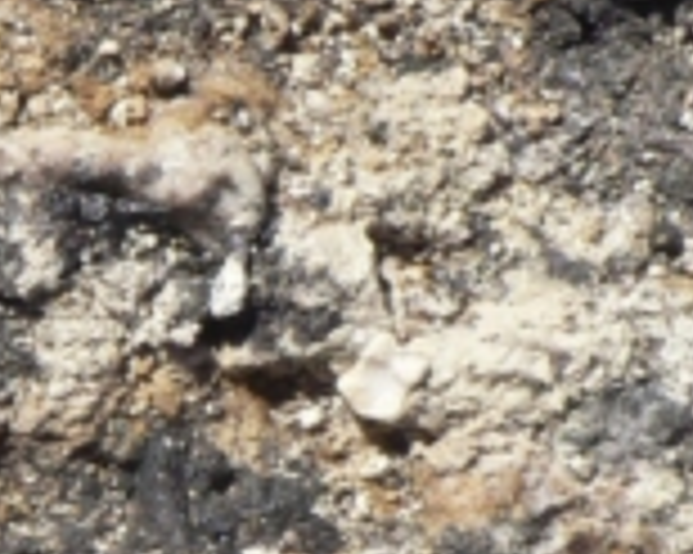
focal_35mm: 140
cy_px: 426
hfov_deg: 13.3
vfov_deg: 11.0
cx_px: -227
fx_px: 2870
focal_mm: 6
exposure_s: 1/800
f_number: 7.1
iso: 200
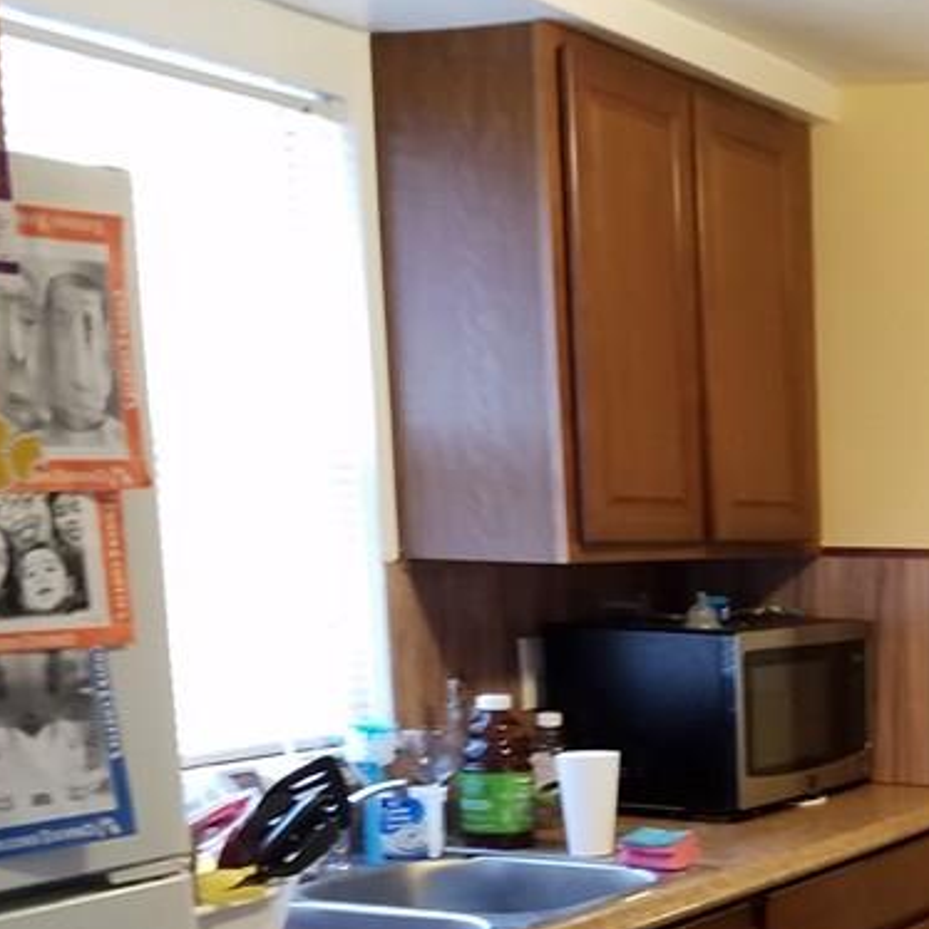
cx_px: 1162
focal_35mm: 63
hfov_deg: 24.3
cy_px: 887
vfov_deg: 26.1
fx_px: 1913
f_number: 1.7
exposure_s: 1/24
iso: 160
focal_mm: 4.2
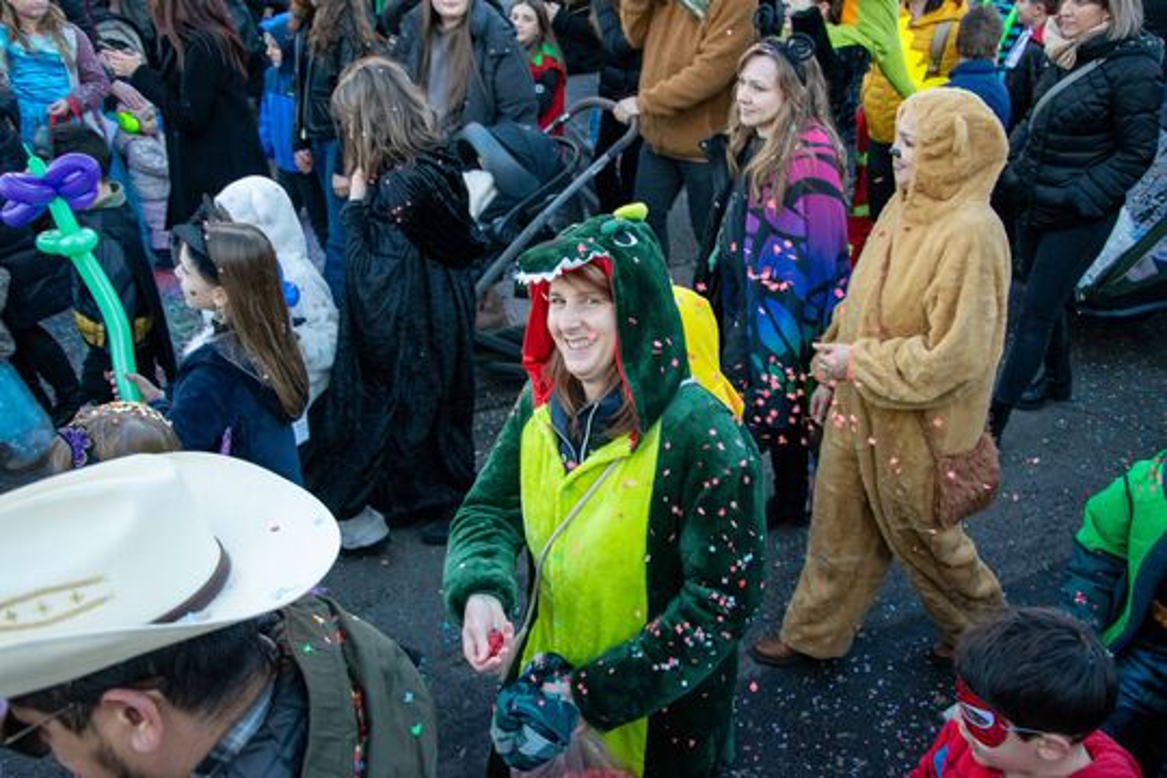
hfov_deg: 57.2
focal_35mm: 33
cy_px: 389
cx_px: 584
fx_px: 1070
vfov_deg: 40.0
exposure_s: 1/640
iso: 800
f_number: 3.8
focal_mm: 22
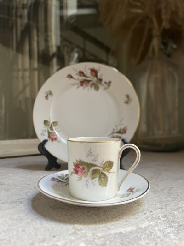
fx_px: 184
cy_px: 123
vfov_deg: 67.3
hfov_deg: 53.1
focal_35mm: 26
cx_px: 92
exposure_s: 1/60
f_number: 1.6
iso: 200
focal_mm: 5.1
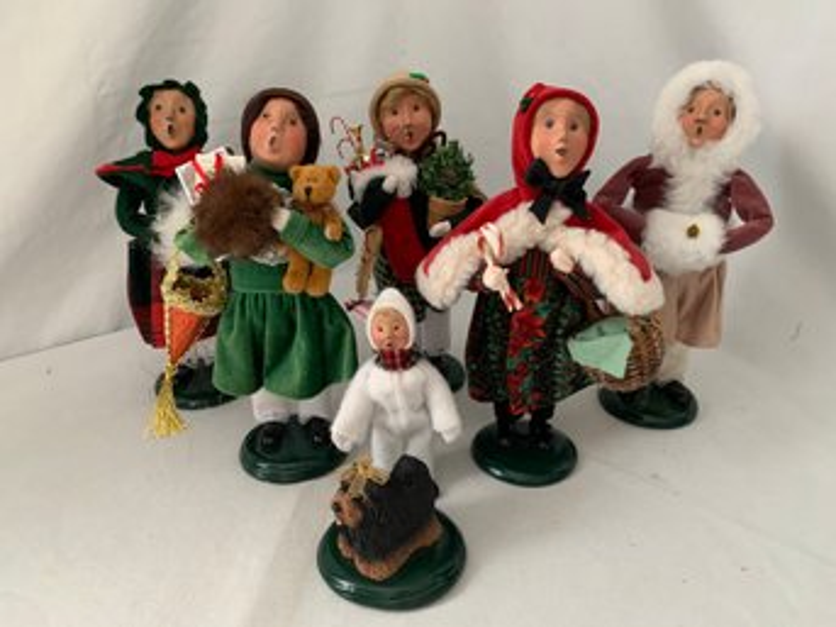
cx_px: 418
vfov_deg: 53.0
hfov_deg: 67.3
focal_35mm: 26
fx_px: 628
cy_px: 314
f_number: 1.8
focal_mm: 4.25
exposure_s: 1/52
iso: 400
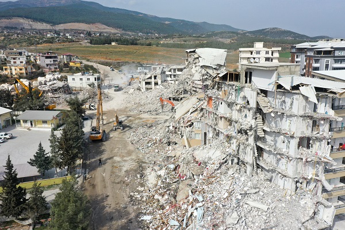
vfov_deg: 46.4
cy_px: 115
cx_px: 172
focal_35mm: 28
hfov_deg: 65.5
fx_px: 268
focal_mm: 10.26
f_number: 6.3
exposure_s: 1/640
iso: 100
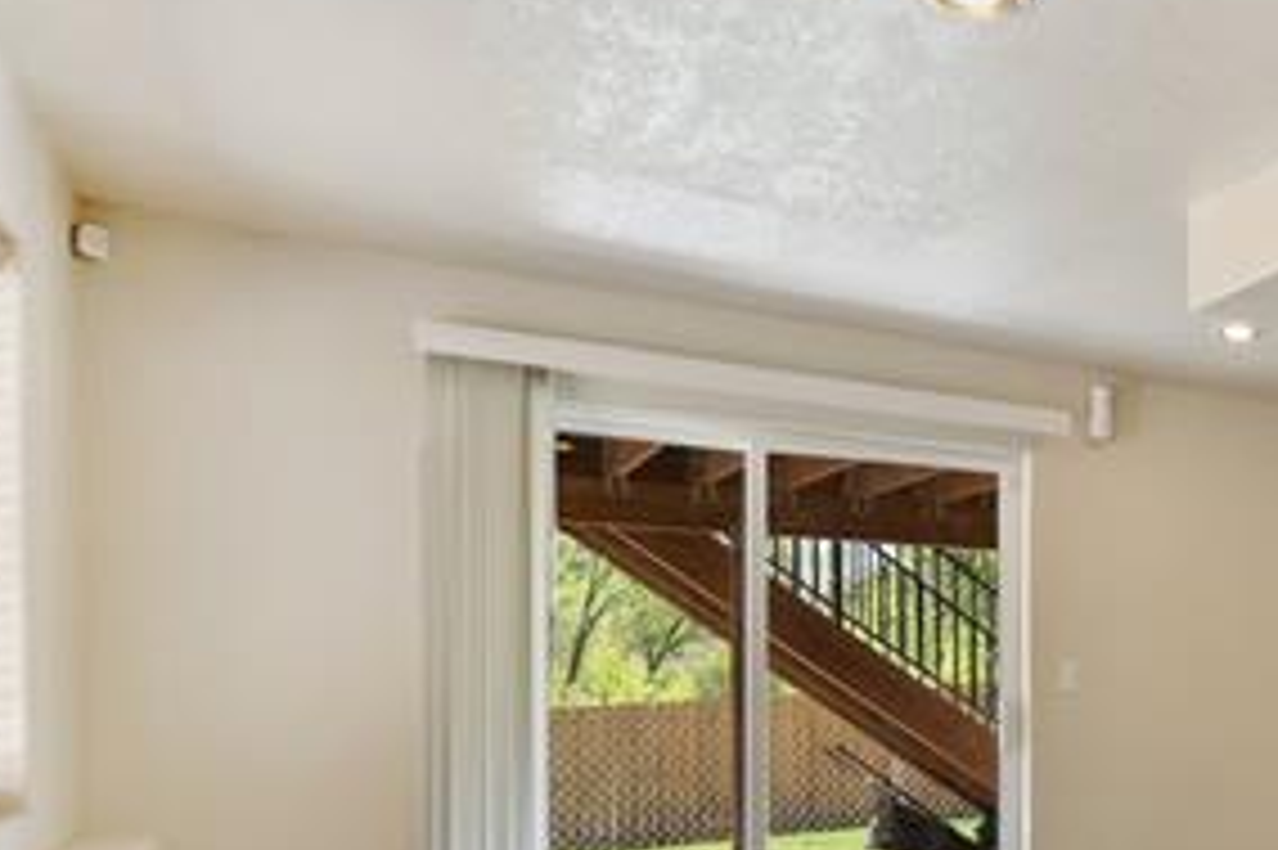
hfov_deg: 42.9
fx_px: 1277
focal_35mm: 36
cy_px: 675
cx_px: 1368
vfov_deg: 35.7
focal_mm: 16
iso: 1000
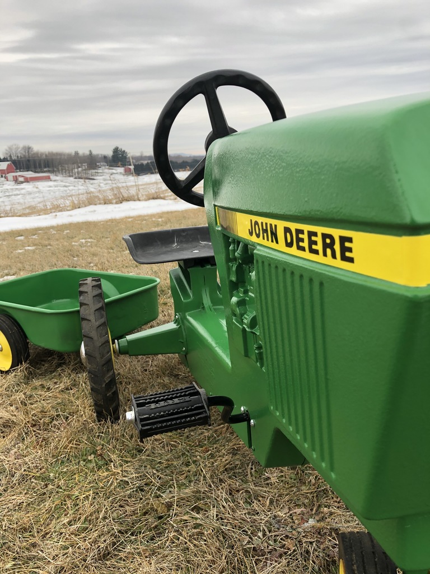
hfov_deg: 49.7
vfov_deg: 63.4
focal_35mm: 28
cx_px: 215
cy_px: 287
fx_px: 464
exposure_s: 1/120
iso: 25
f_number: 1.8
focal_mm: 4
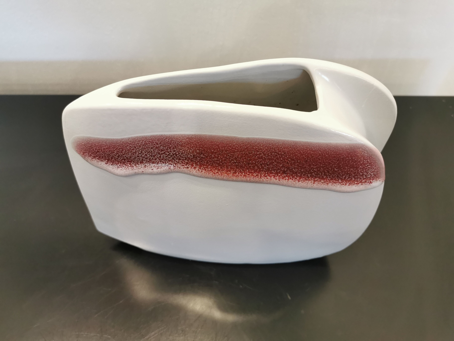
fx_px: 354
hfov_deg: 65.3
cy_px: 170
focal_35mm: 27
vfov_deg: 51.4
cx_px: 227
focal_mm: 5.58
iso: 250
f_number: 1.8
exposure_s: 1/50
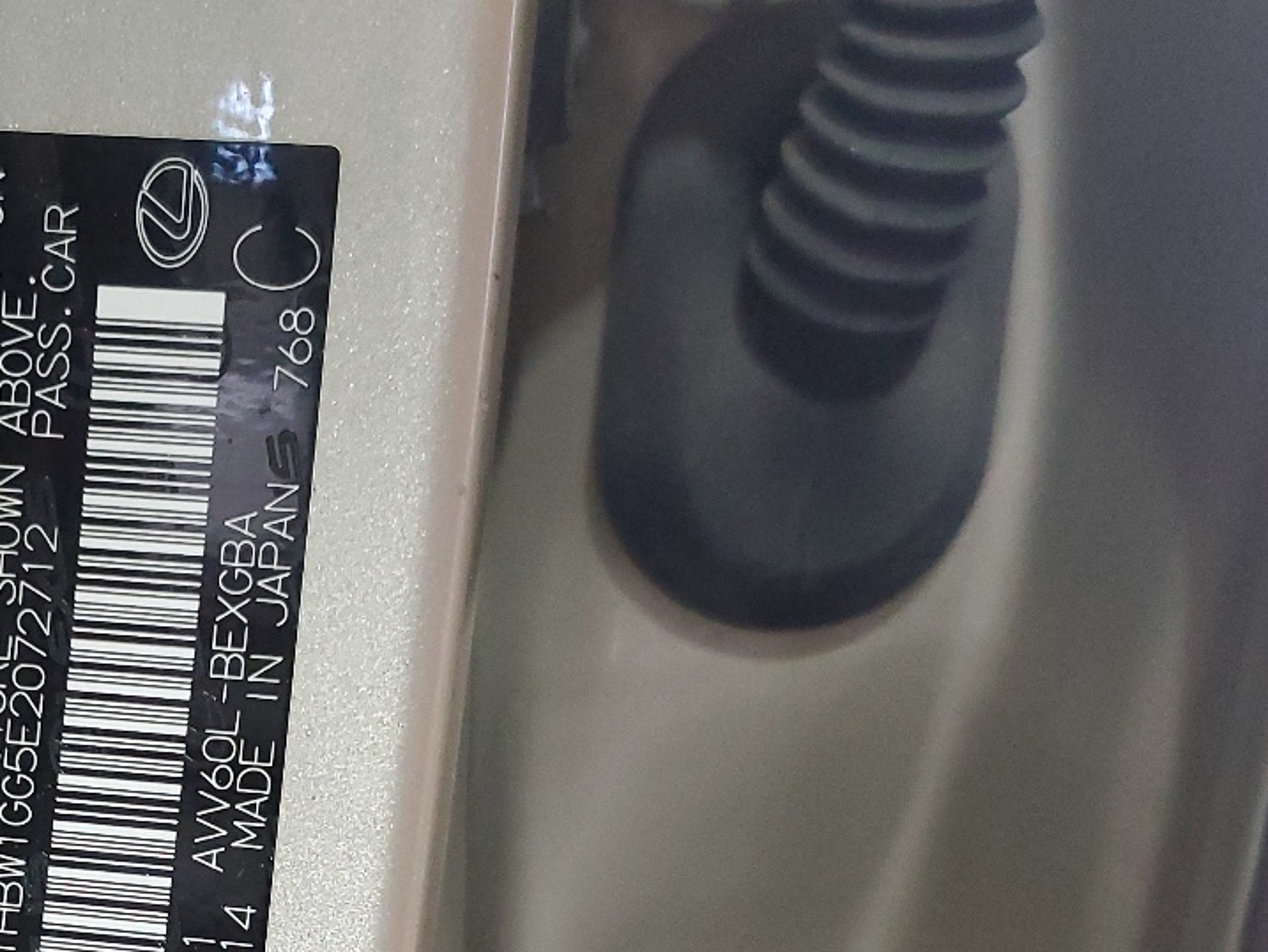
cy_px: 894
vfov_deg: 24.4
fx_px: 2125
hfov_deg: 31.8
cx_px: 152
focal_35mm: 58
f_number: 1.5
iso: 295
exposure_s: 1/60.2
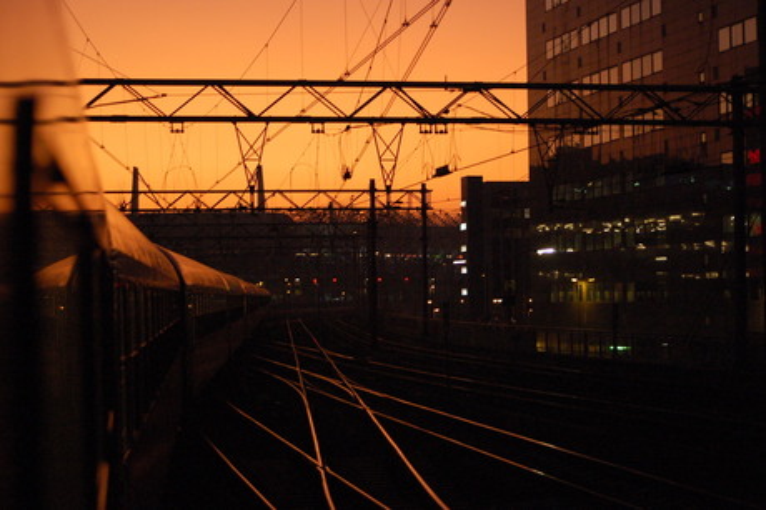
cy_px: 255
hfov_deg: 22.6
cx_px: 383
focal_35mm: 90
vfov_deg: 15.2
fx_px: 1914
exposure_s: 1/160
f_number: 4.2
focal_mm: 60
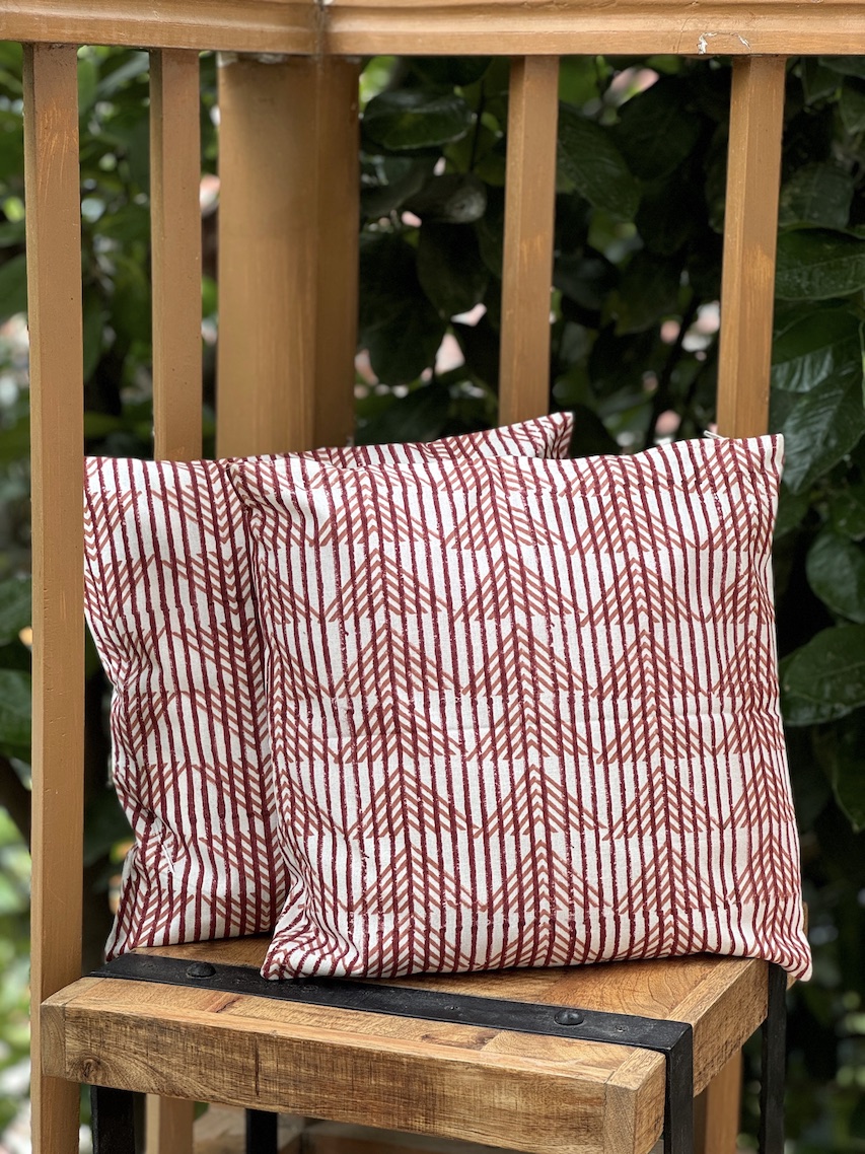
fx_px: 2566
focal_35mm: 77
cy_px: 577
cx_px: 432
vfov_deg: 25.3
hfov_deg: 19.1
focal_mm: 9
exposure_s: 1/99
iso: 50
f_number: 2.8
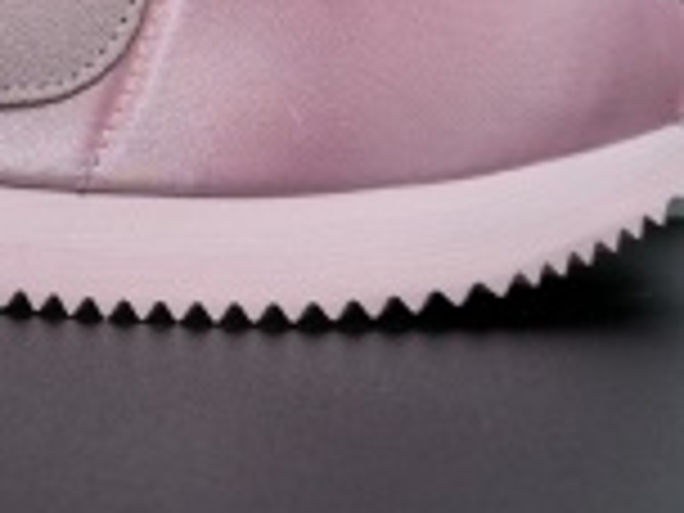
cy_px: -34
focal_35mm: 89
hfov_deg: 21.0
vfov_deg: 16.2
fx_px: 1759
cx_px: -58
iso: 50
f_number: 2
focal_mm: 6.98
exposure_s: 1/298
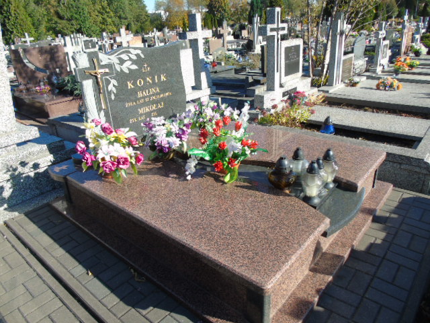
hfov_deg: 69.4
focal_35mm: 25
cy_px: 162
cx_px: 215
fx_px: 311
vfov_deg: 54.9
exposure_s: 1/400
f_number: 3.4
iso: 80
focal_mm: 4.4
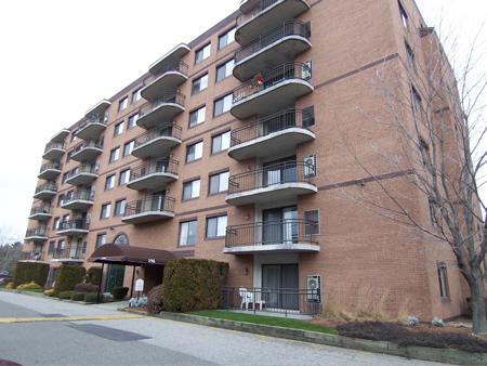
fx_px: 324
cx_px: 244
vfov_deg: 58.9
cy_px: 183
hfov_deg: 73.9
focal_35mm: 23
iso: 64
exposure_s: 1/125
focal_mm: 3.8
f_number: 2.8
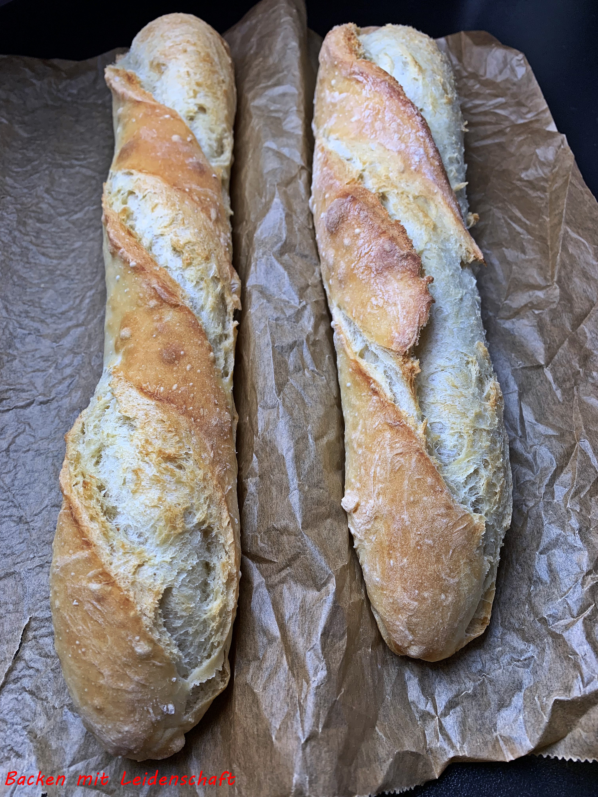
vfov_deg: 67.3
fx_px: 599
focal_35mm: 26
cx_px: 299
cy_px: 398
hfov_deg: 53.1
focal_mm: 4.25
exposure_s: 1/100
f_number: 1.8
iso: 64
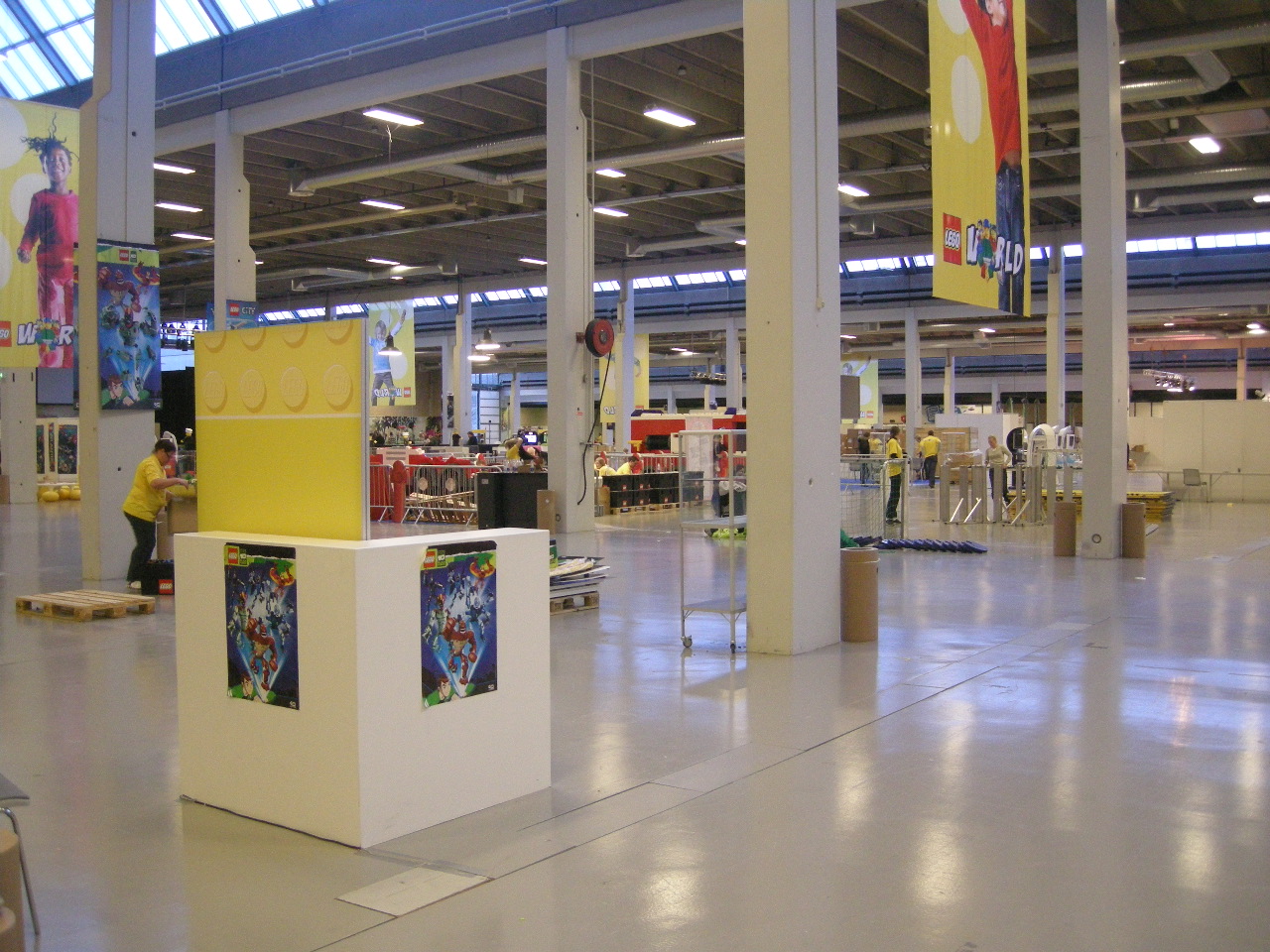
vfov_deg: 39.7
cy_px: 476
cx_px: 635
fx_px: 1321
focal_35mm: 36
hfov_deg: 51.4
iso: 400
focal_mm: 7.5
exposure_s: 1/25.2
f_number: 2.7
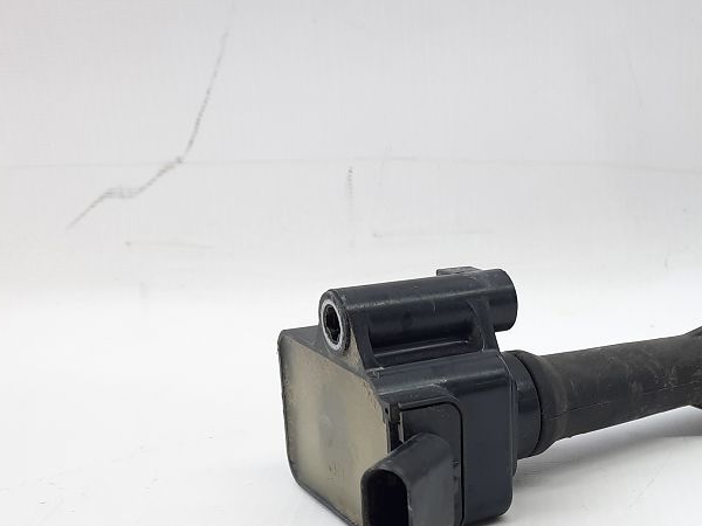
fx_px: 1014
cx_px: 562
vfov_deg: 28.1
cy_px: 461
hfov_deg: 36.9
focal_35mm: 50
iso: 64
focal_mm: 4.6
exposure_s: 1/50
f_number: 2
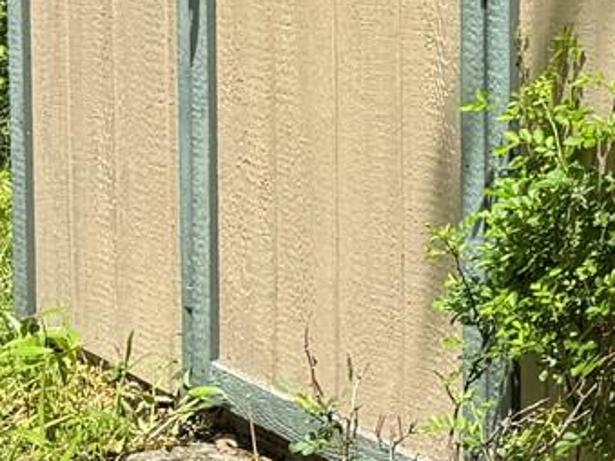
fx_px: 2575
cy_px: -299
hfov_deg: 11.9
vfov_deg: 9.8
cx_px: 1304
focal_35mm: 145
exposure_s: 1/2604
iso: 80
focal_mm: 6.76
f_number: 1.78
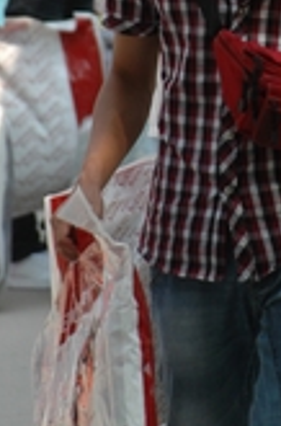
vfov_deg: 2.7
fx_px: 9013
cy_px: 21
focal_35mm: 765
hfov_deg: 1.8
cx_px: 246
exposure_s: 1/400
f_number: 5.6
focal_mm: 200
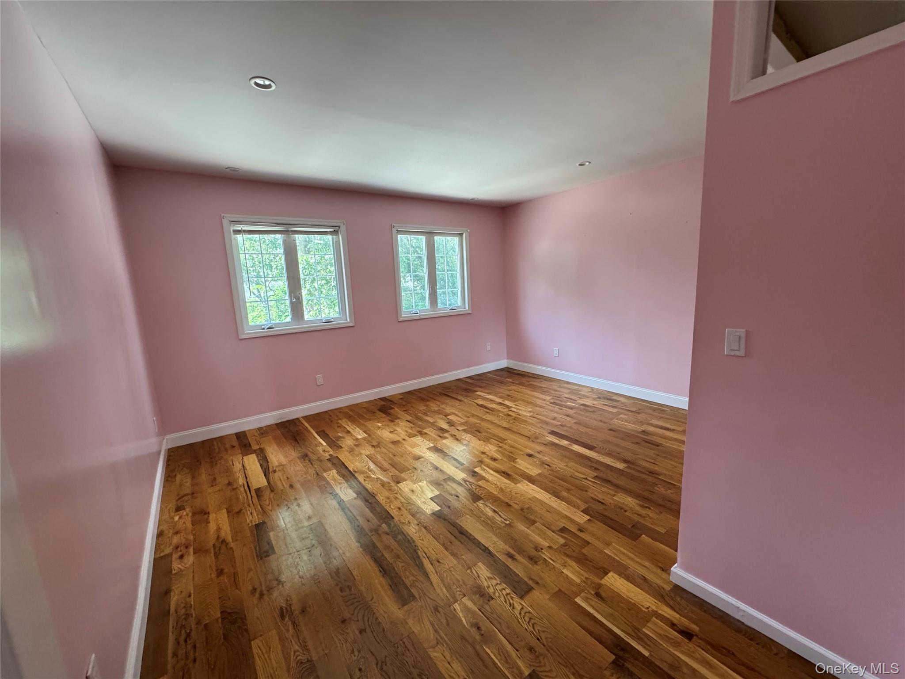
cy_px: 340
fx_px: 366
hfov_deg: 102.1
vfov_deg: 85.7
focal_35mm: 14
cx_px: 452
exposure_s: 1/99
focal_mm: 2.22
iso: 320
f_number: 2.2
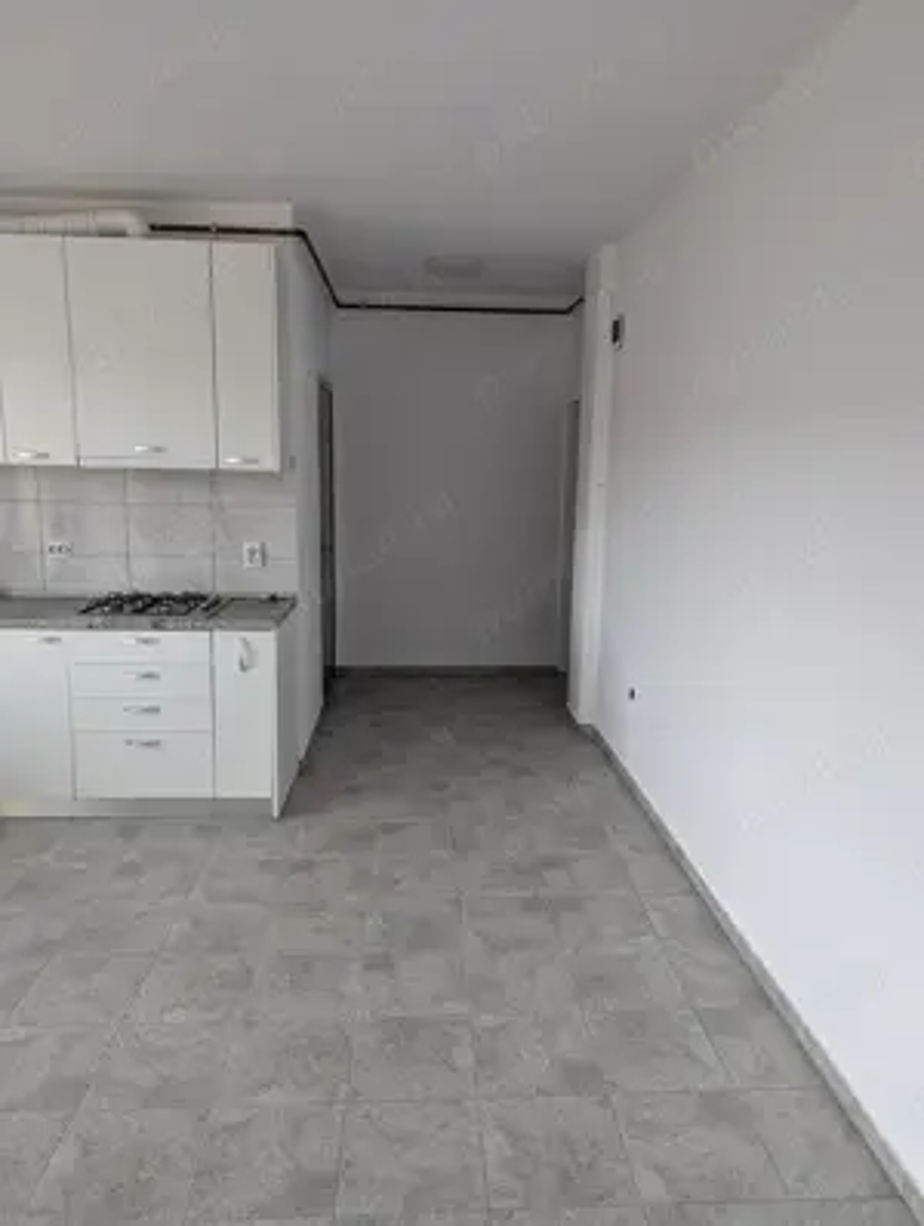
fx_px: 851
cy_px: 613
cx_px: 462
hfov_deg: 57.0
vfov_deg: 71.5
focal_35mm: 24
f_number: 1.85
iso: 40
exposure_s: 1/46.6
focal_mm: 6.81
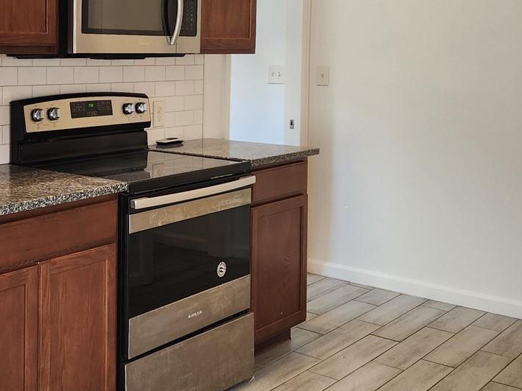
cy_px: 100
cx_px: 134
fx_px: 784
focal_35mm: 52
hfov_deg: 36.0
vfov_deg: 27.7
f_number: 1.8
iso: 200
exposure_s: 1/120
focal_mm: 5.4
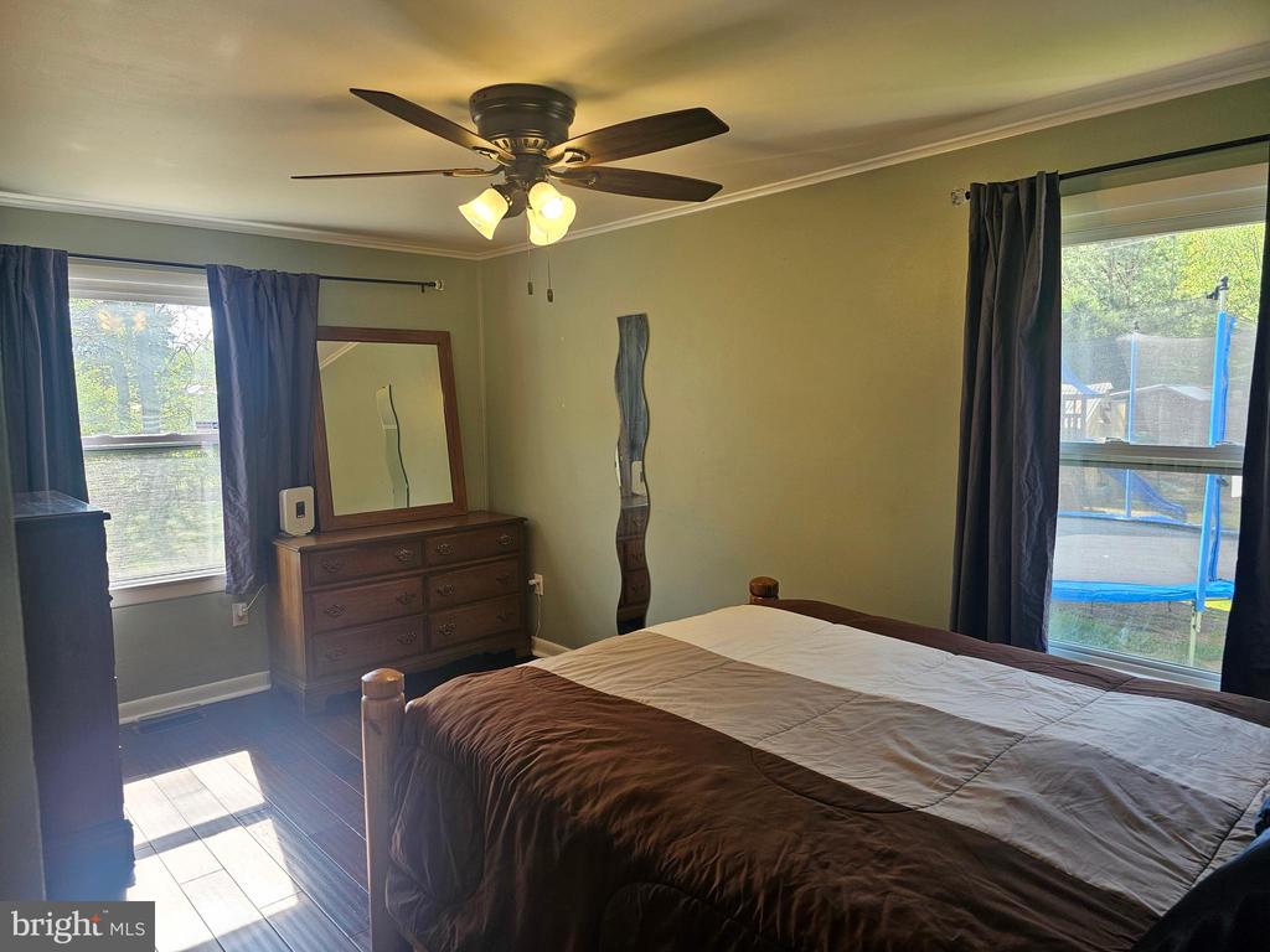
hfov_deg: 73.9
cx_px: 635
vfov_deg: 58.9
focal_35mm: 23
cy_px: 476
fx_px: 844
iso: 64
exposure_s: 1/120
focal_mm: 6.3
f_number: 1.7
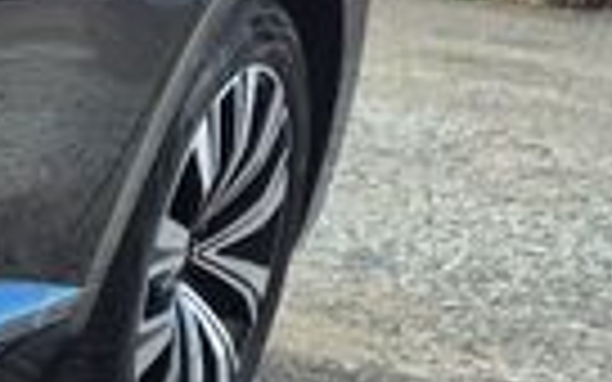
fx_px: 3069
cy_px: 184
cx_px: -1652
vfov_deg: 7.1
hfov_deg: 8.1
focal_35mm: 184
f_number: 1.8
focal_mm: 5.4
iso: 25
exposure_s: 1/754
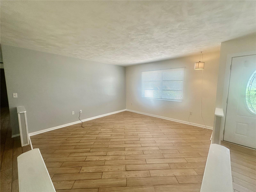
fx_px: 104
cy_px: 96
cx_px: 128
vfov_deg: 85.7
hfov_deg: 102.1
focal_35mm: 14
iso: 80
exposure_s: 1/120
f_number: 2.2
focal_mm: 2.22
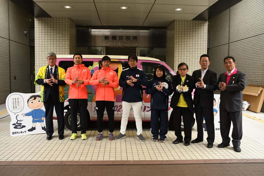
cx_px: 132
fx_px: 220
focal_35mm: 30
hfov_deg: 61.9
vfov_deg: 43.6
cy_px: 88
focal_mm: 20
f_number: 5
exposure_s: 1/250
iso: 800
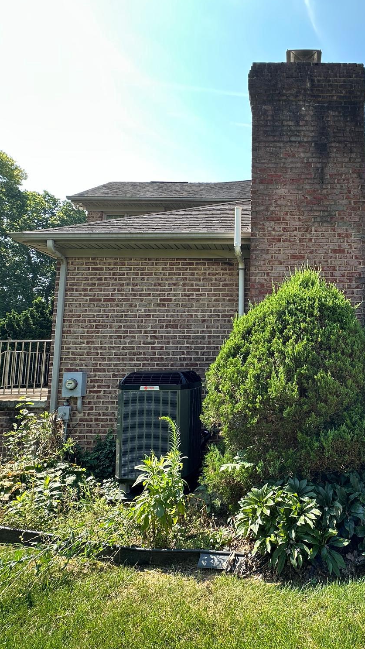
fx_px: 361
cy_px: 324
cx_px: 292
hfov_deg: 50.4
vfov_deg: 83.8
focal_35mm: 21
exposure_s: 1/230
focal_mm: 2.22
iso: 40
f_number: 2.2
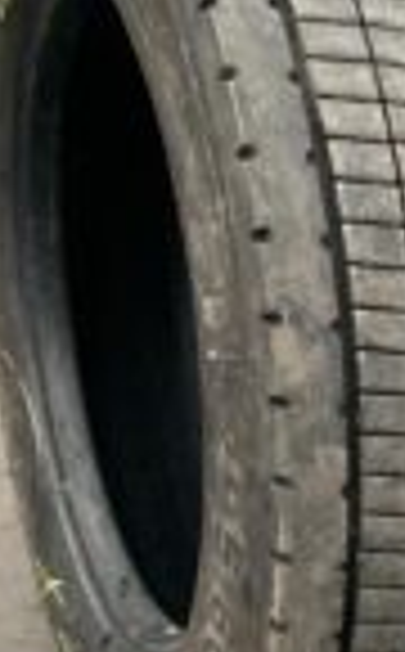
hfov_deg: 15.4
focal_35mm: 82
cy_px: 357
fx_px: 1455
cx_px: 446
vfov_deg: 25.3
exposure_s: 1/50
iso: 400
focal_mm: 4.25
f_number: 1.8
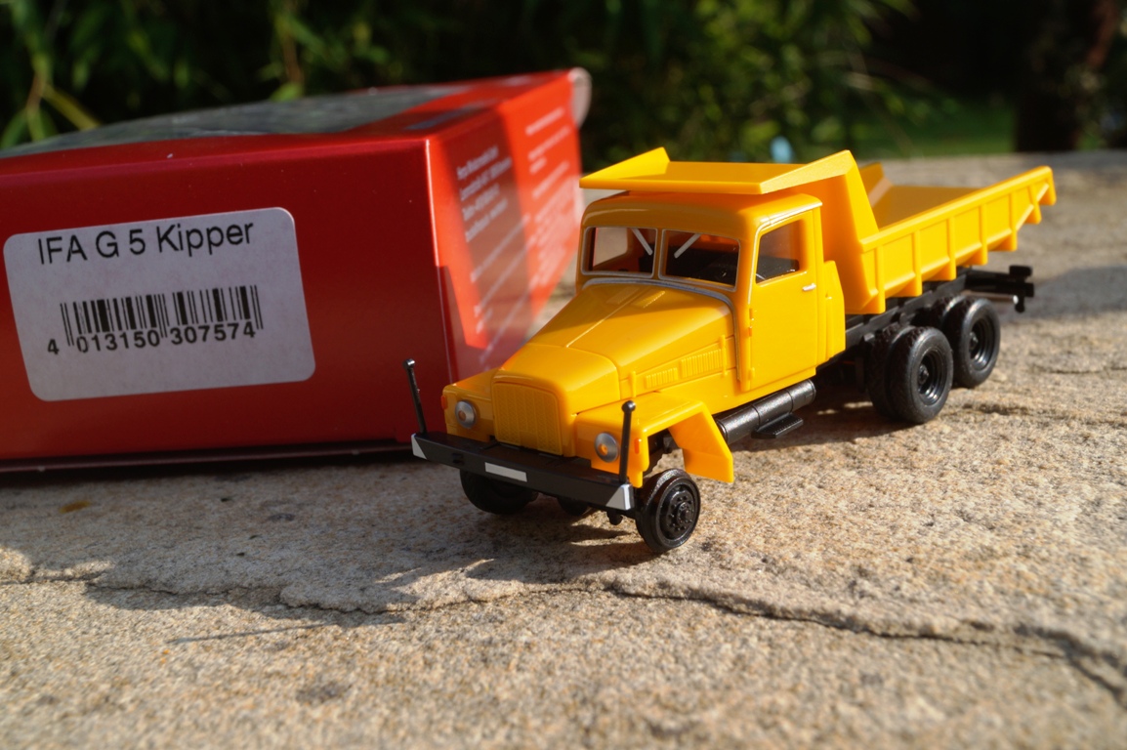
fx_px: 1408
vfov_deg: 29.8
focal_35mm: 45
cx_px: 564
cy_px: 375
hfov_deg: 43.6
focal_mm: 30
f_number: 16
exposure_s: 1/60
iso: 125
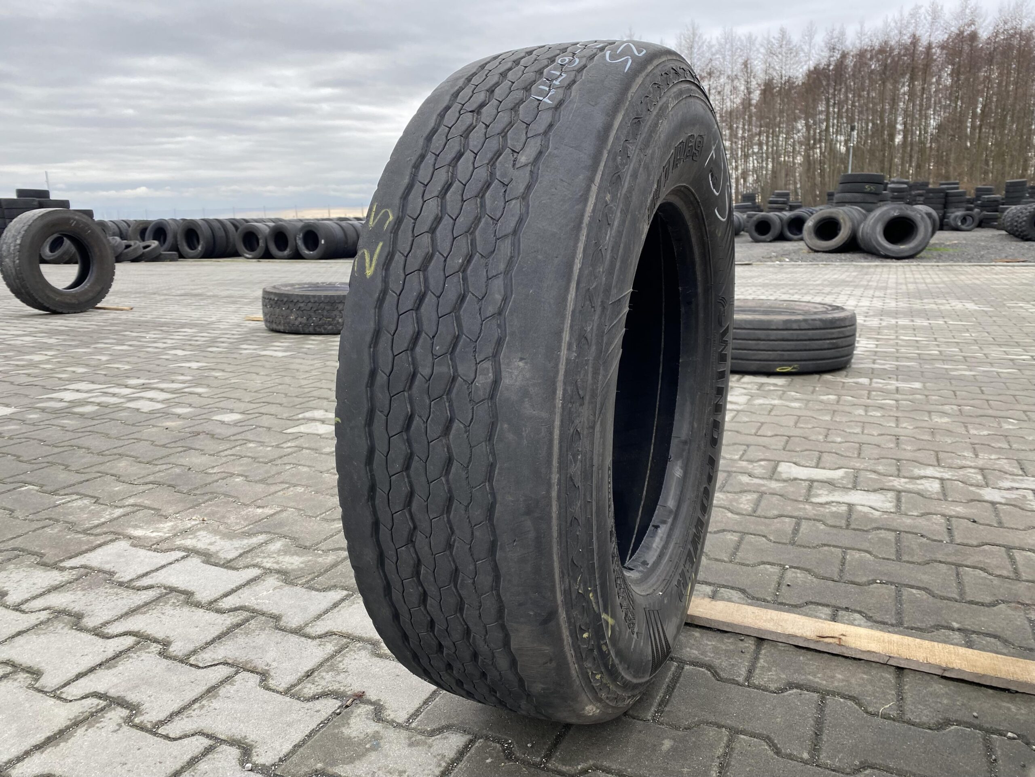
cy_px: 388
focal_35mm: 26
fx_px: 777
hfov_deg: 67.3
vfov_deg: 53.1
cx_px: 518
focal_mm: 4.25
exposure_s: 1/122
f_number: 1.8
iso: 32
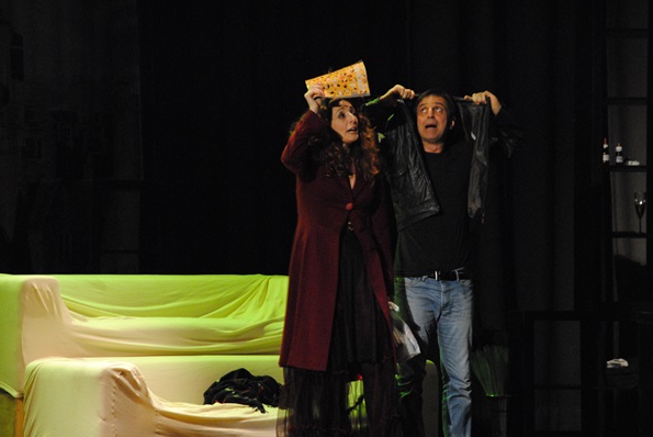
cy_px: 203
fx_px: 3078
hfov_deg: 12.1
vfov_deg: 8.1
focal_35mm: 170
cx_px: 345
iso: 1600
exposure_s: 1/20
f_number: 5.6
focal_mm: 105
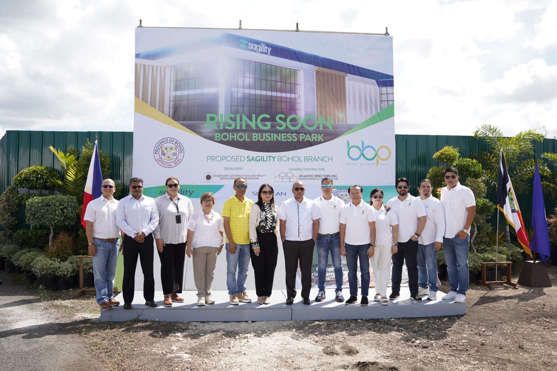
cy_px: 186
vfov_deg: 46.4
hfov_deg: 65.5
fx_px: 433
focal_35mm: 28
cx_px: 278
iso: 100
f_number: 3.2
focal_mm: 28
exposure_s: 1/800
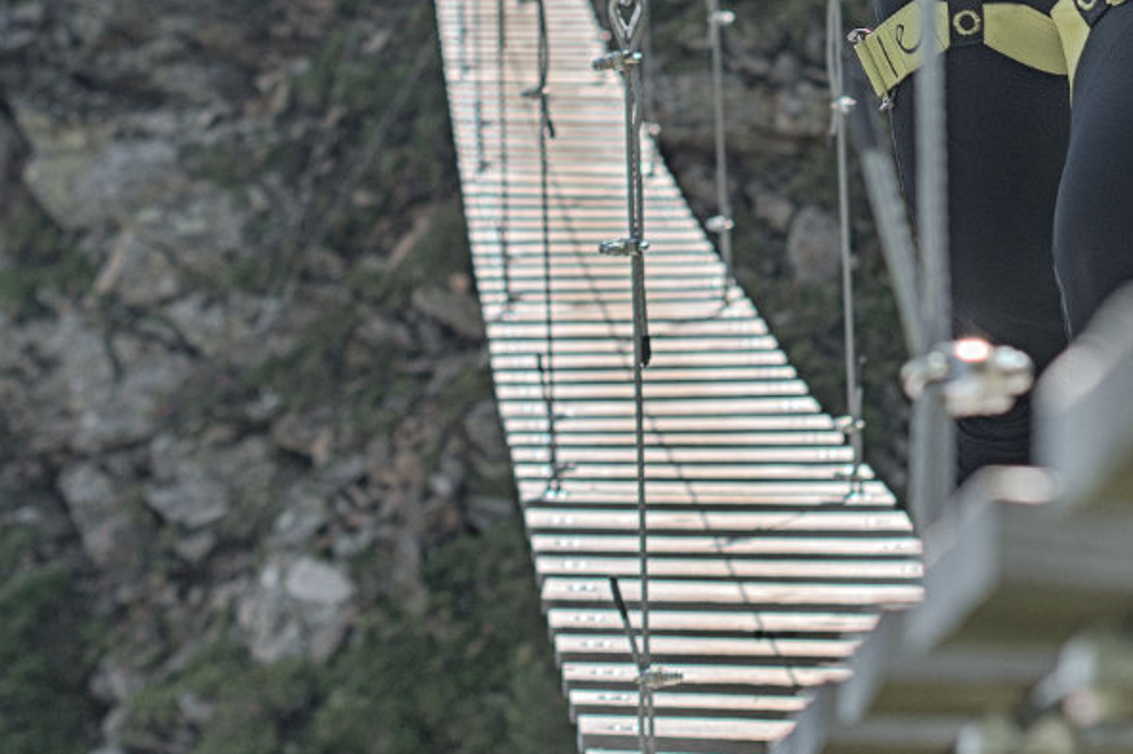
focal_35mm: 177
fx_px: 5569
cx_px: 925
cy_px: -158
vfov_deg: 7.7
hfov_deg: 11.6
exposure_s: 1/1000
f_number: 3.5
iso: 50
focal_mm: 50
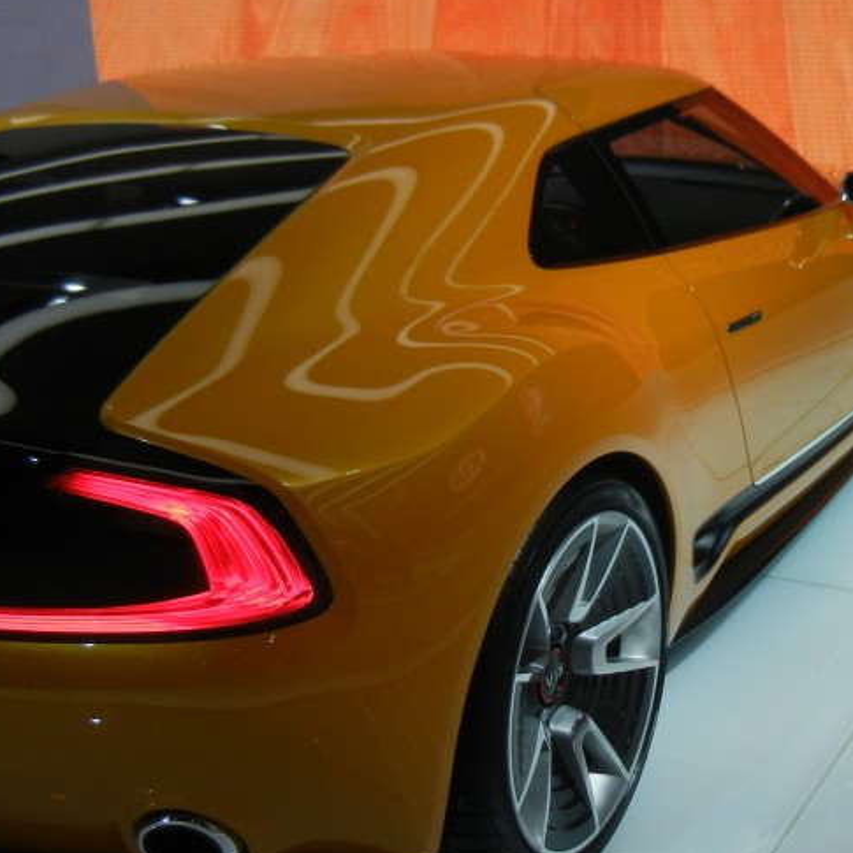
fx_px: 1561
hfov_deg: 30.2
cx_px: 600
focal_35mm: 56
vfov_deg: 30.5
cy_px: 369
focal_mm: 5.4
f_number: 3.5
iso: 160
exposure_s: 1/382
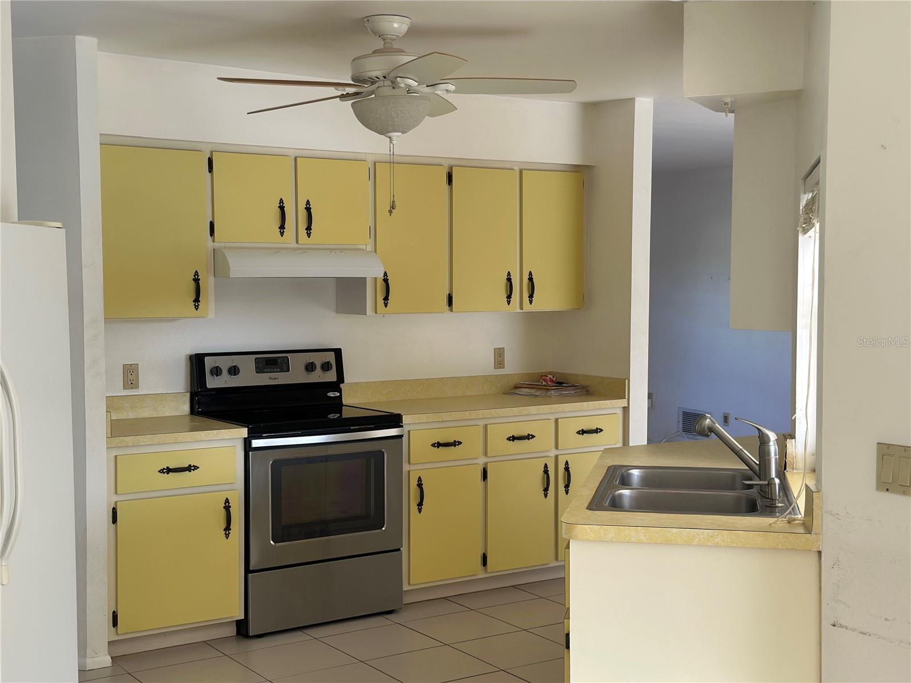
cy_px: 342
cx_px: 456
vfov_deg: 30.3
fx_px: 1263
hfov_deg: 39.7
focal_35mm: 48
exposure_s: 1/184
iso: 80
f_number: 1.78
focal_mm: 6.86
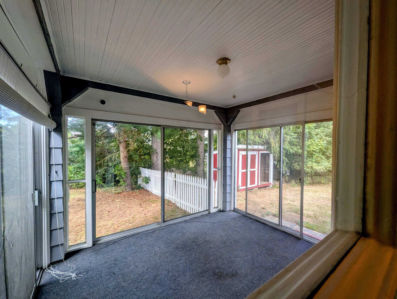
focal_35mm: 13
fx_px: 149
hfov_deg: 106.1
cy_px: 150
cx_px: 198
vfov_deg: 90.1
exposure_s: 1/60
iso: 51
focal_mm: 1.95
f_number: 2.2
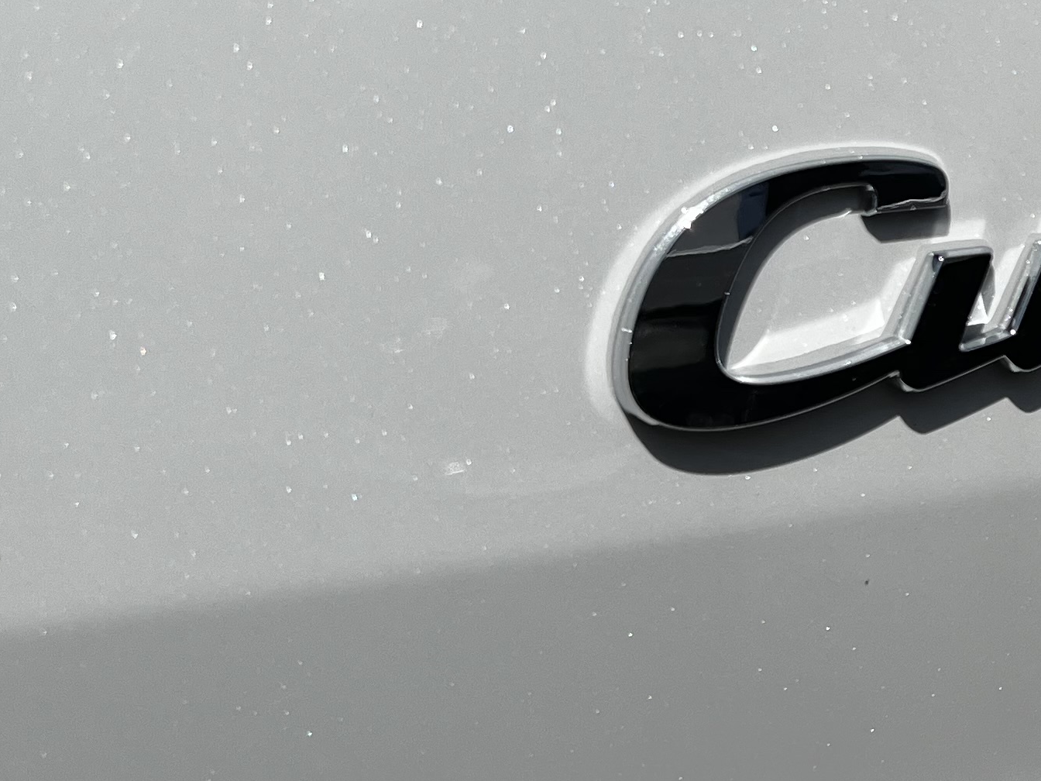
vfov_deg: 18.8
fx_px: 2346
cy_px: 263
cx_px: 1266
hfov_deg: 22.9
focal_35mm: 78
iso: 50
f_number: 1.5
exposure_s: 1/11364
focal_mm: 5.7
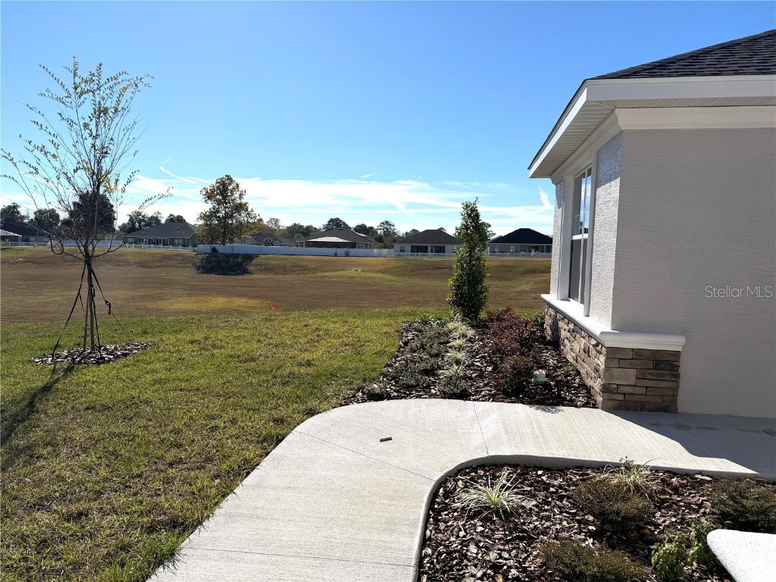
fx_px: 538
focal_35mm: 24
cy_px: 291
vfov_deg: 56.8
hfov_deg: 71.6
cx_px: 388
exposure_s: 1/9091
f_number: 1.78
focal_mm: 6.76
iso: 80
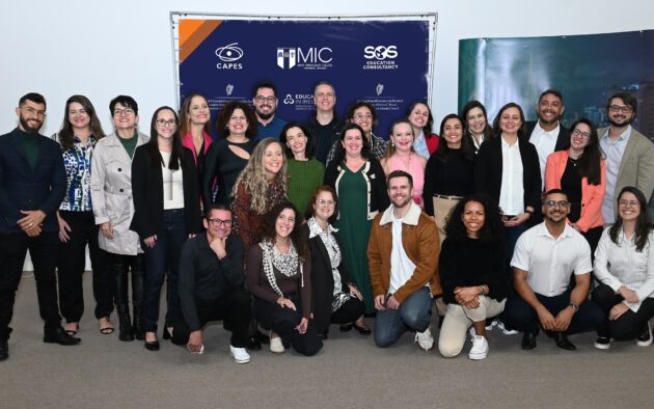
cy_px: 233
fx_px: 748
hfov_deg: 47.2
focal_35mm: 42
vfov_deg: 30.6
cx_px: 357
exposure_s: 1/40
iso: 1250
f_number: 5.6
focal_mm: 22.5
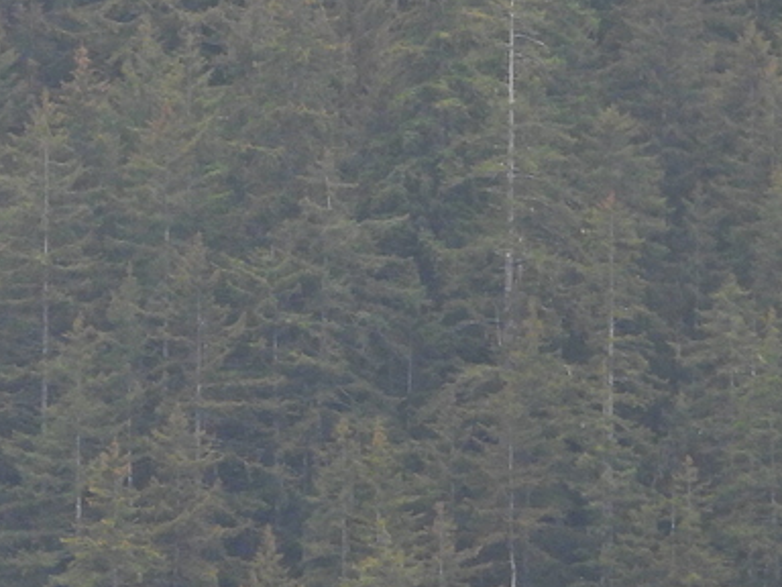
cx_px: -420
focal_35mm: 1332
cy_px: -220
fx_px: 30091
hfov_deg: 1.5
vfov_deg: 1.1
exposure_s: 1/125
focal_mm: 71.4
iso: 140
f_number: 5
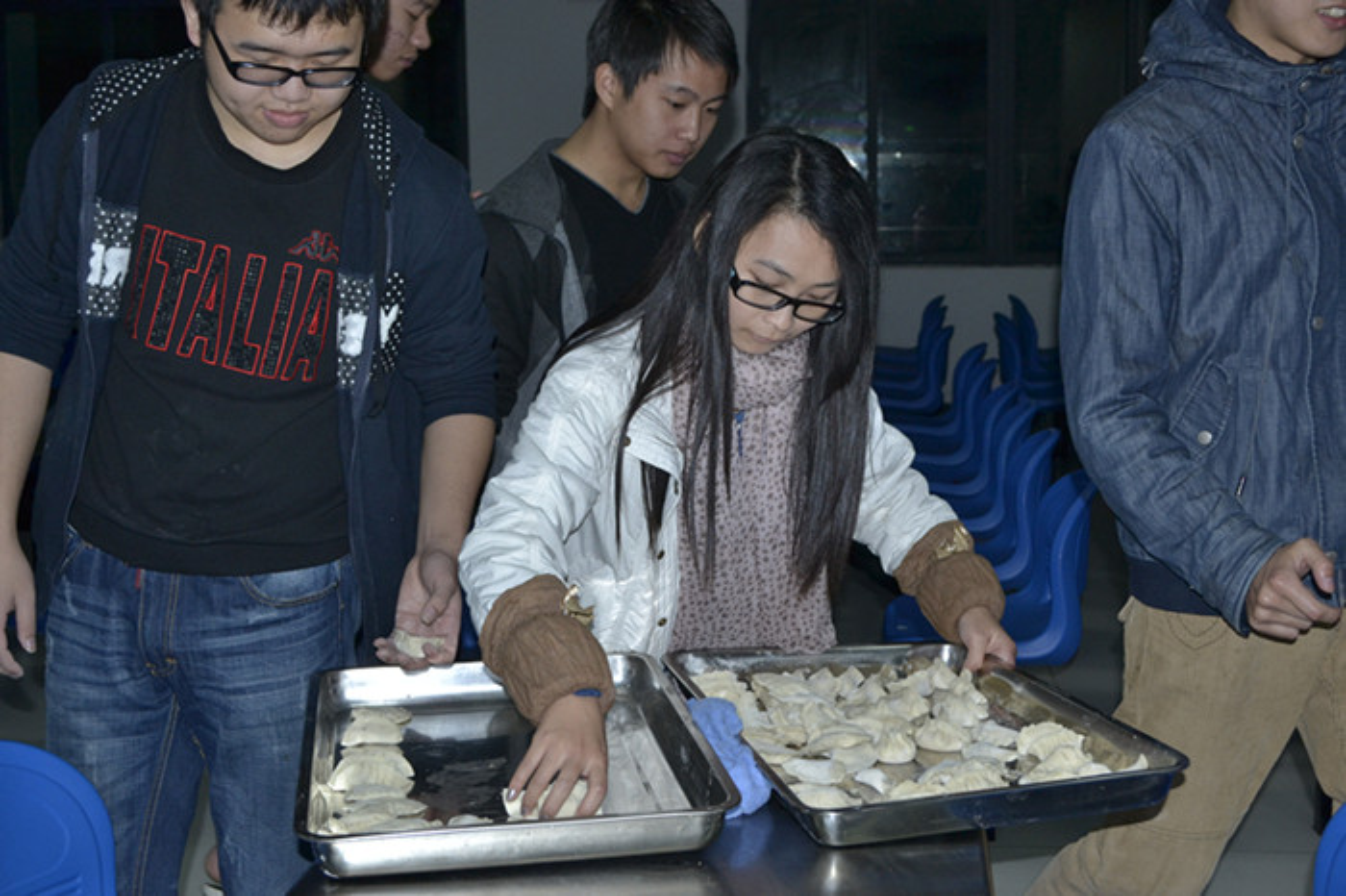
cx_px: 673
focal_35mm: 51
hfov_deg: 38.9
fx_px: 1906
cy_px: 448
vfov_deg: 26.5
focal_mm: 34
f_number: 6.3
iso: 800
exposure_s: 1/125
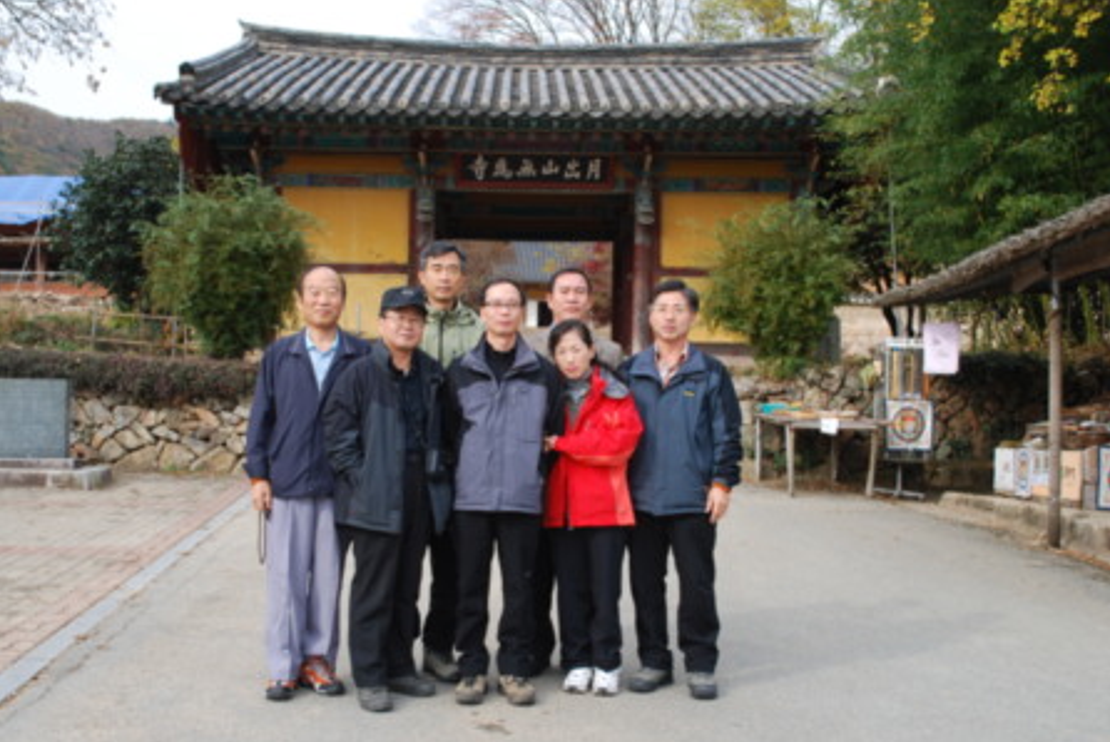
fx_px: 1296
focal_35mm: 42
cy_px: 372
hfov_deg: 46.3
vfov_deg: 31.9
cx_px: 515
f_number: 5.6
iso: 100
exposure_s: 1/125
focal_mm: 26
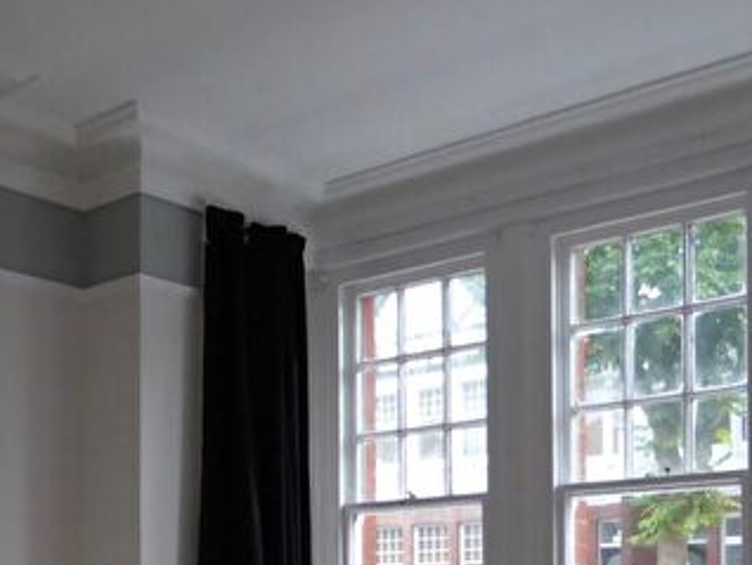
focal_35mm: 55
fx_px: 1196
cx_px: 258
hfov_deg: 34.6
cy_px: 616
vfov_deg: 24.8
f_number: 3.3
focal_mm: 4.3
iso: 400
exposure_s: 1/60
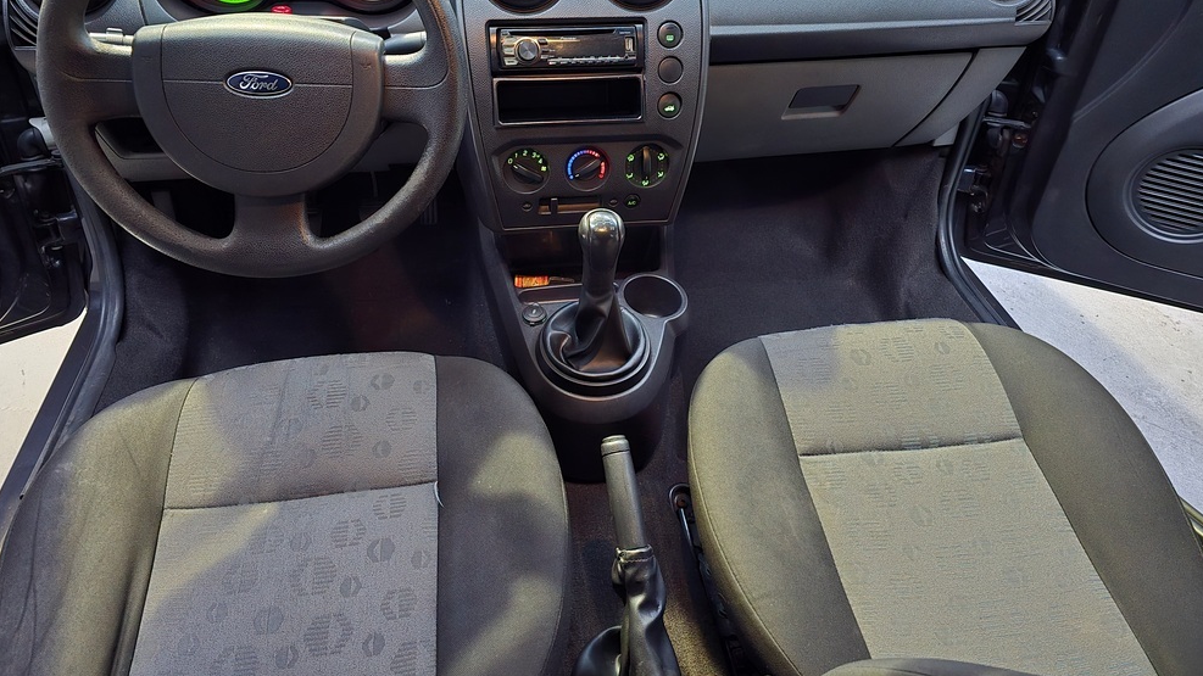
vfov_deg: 44.0
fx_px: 829
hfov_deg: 71.9
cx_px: 583
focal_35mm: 26
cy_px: 248
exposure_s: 1/30
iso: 2500
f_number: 1.7
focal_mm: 6.3
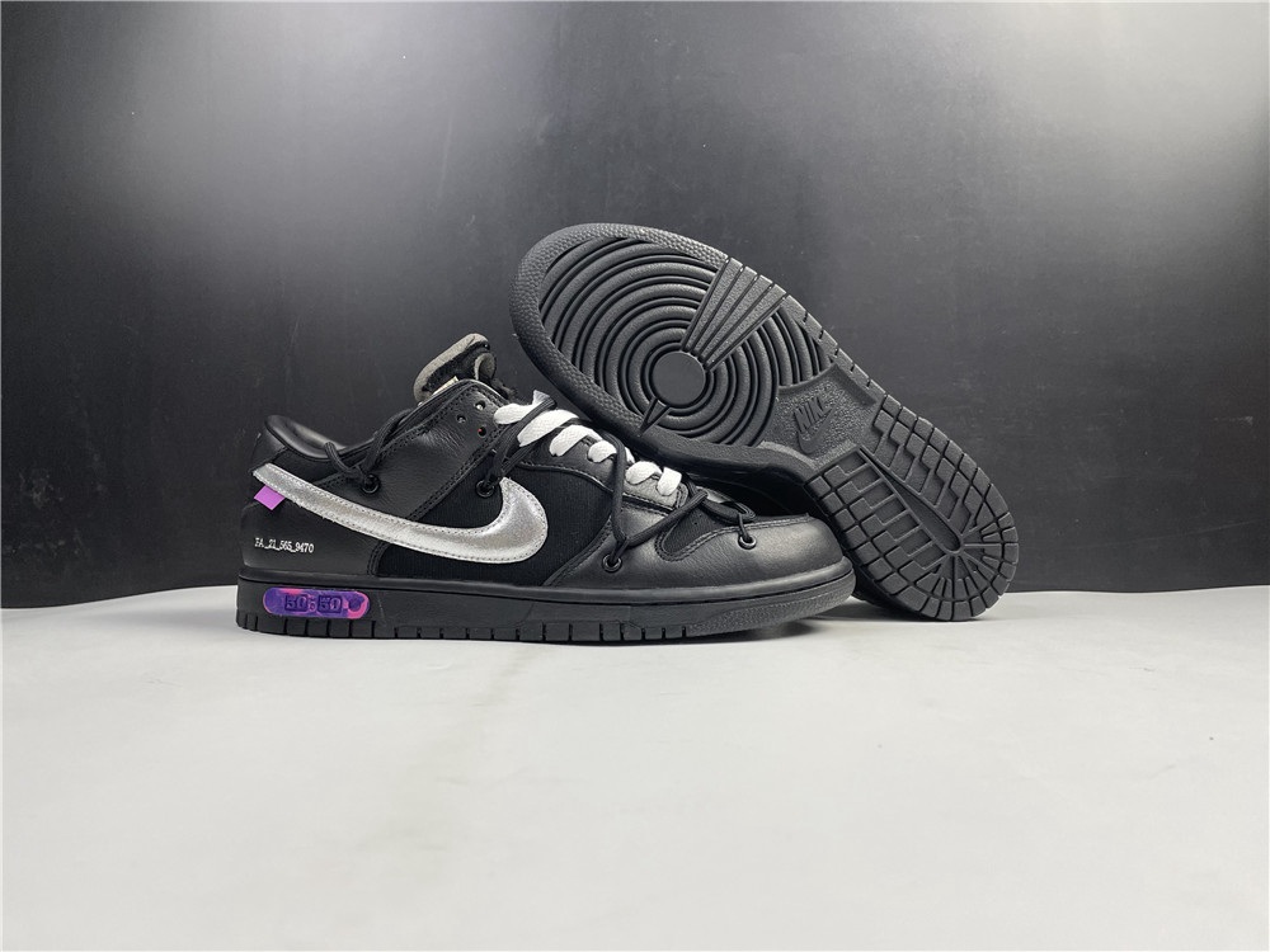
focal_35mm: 26
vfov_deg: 53.1
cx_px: 635
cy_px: 476
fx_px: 954
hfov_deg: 67.3
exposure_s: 1/100
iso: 64
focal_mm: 4.2
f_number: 1.6
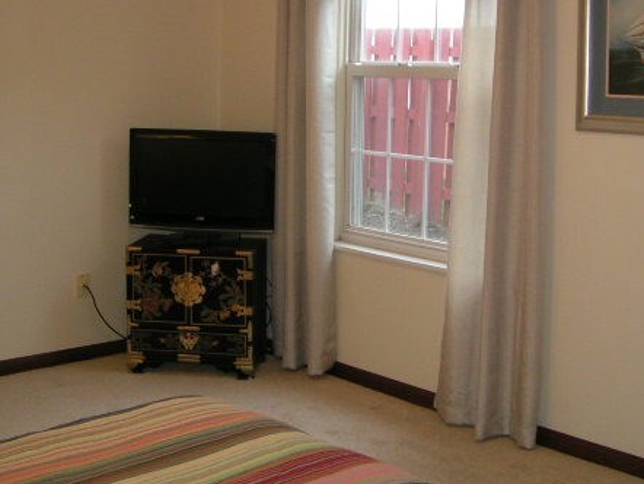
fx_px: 1024
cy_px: 175
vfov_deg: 26.5
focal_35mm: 55
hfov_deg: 34.8
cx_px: 385
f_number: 2.8
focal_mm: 5.8
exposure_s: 1/40
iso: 100
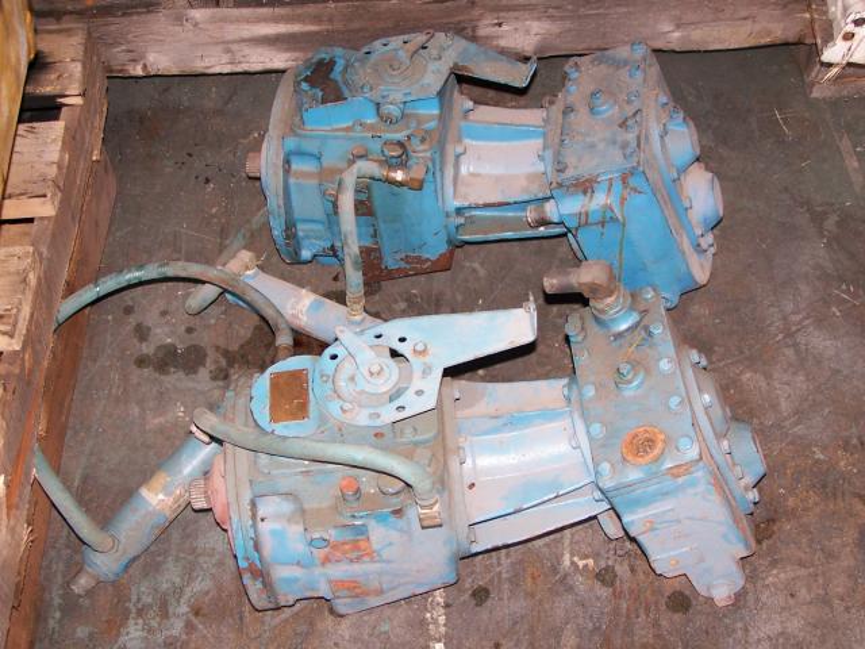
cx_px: 432
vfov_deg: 28.6
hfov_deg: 37.5
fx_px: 1274
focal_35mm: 51
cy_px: 324
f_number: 3.2
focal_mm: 8.5
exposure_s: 1/60
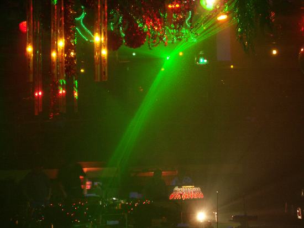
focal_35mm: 105
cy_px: 114
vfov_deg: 14.1
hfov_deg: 18.7
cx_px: 152
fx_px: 922
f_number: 4.8
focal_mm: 17.4
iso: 200
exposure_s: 1/4
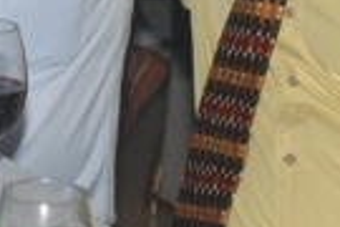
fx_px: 2814
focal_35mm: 298
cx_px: -23
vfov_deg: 4.6
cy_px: -214
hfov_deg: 6.9
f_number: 7.1
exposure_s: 1/60
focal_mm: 42
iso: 1000
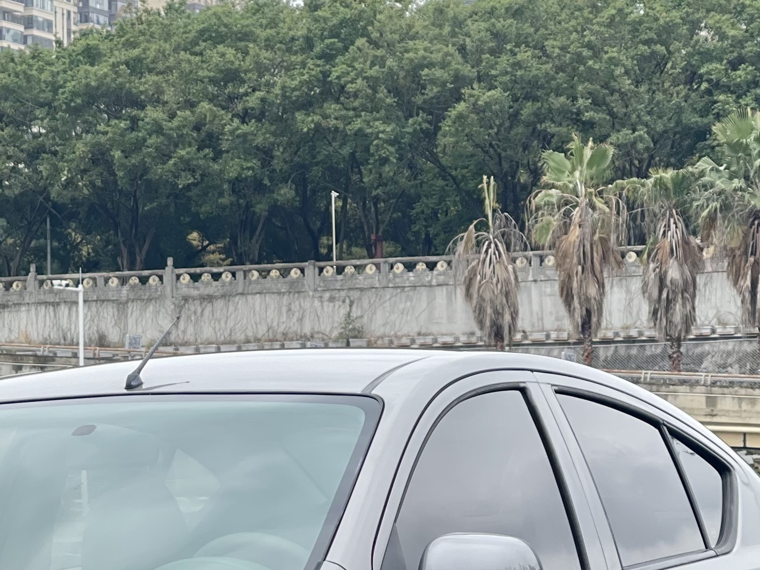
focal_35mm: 169
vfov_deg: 8.7
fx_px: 3710
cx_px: 117
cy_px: 570
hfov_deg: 11.6
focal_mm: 7.5
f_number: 2.2
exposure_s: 1/194
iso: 25
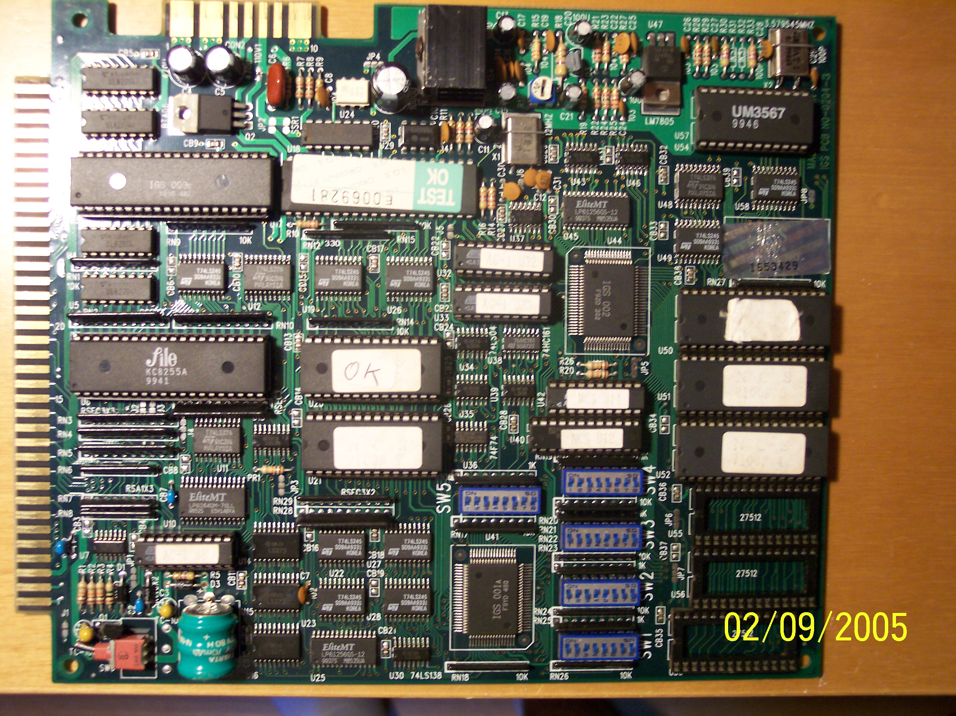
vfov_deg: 37.7
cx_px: 478
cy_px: 358
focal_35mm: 38
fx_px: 1049
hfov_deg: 49.0
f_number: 2.8
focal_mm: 8
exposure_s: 1/8
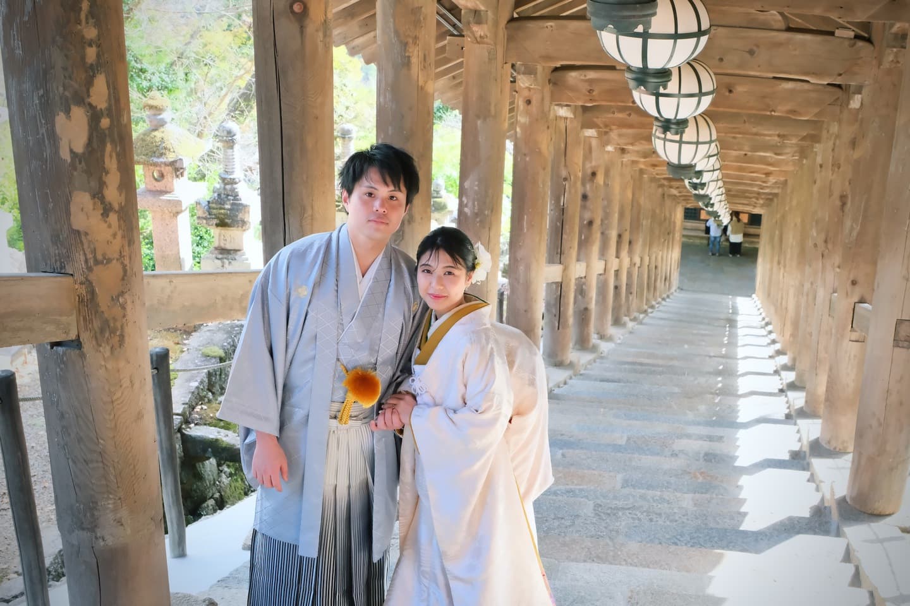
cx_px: 455
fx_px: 1264
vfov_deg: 27.0
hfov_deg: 39.6
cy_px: 303
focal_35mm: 50
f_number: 7.1
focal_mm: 33
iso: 1600
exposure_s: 1/100
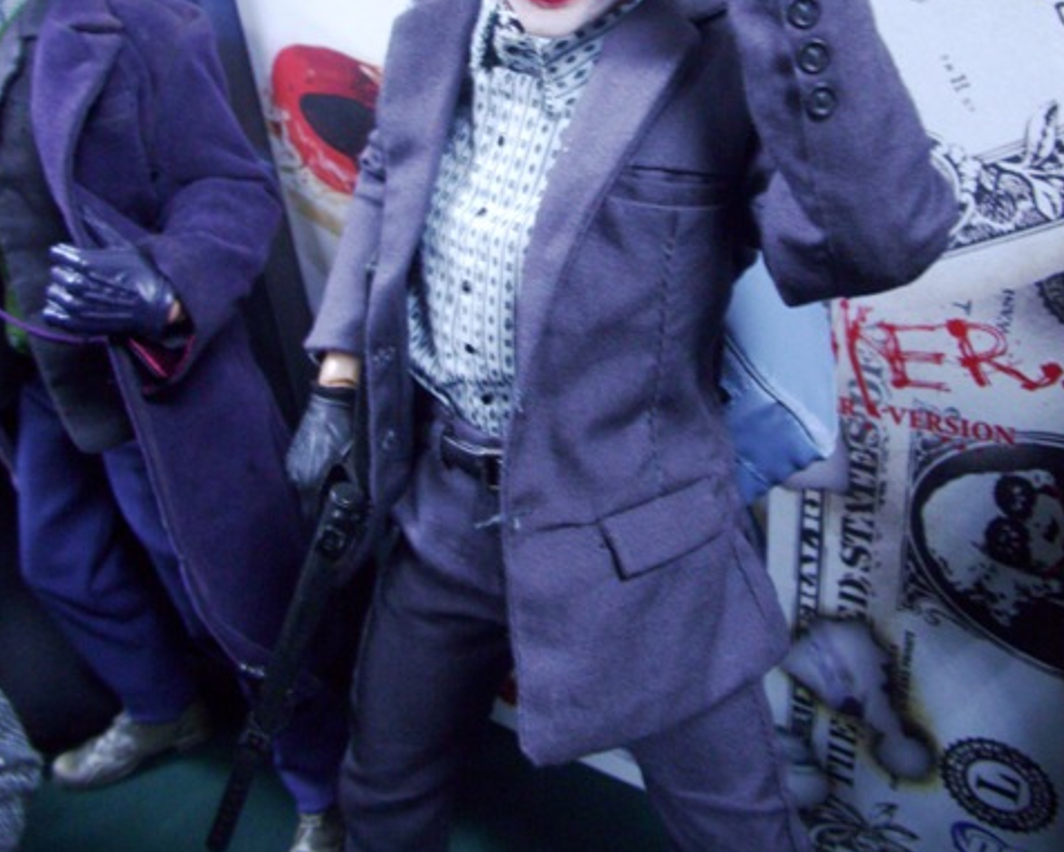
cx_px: 532
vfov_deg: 34.5
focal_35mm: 42
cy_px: 157
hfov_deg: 43.8
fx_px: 1323
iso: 160
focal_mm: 5.7
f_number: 2.9
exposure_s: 1/8
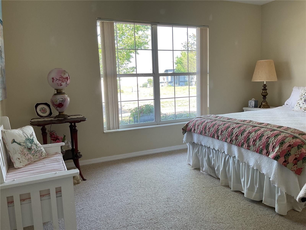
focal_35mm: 29
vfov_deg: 48.2
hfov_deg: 61.7
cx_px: 153
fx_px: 256
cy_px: 115
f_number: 1.8
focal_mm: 3
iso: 40
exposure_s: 1/120
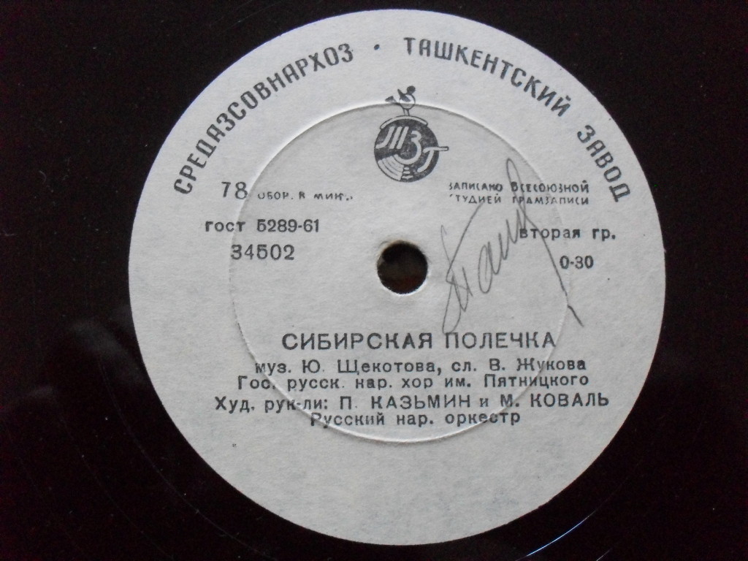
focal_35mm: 38
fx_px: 821
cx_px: 374
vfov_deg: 37.7
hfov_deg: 49.0
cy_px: 280
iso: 400
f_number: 2.8
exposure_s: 1/20
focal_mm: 6.3
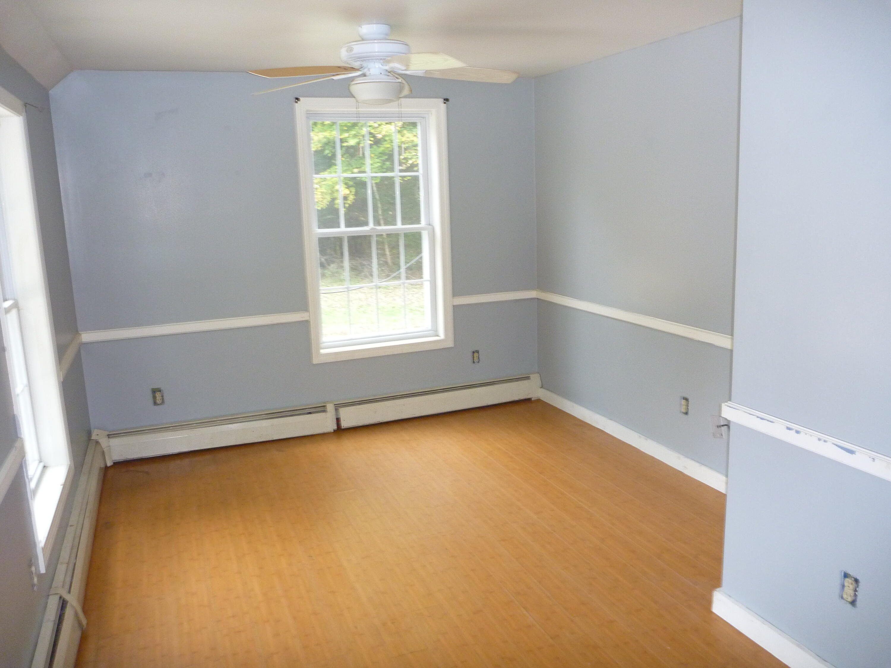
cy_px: 334
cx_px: 446
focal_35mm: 28
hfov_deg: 63.4
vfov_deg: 49.7
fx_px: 721
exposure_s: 1/30
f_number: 3.3
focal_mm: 4.9
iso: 250
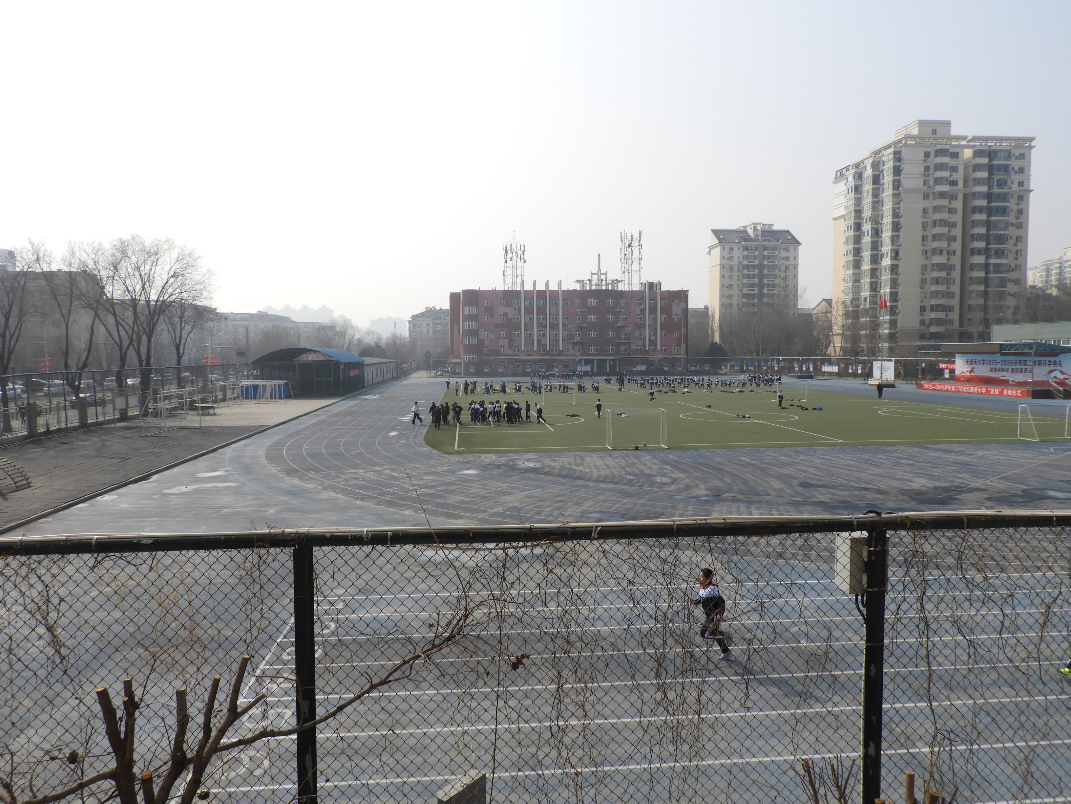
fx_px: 743
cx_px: 536
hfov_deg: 71.6
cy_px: 402
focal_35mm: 24
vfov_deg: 56.8
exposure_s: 1/1600
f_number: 3.8
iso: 100
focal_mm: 4.3
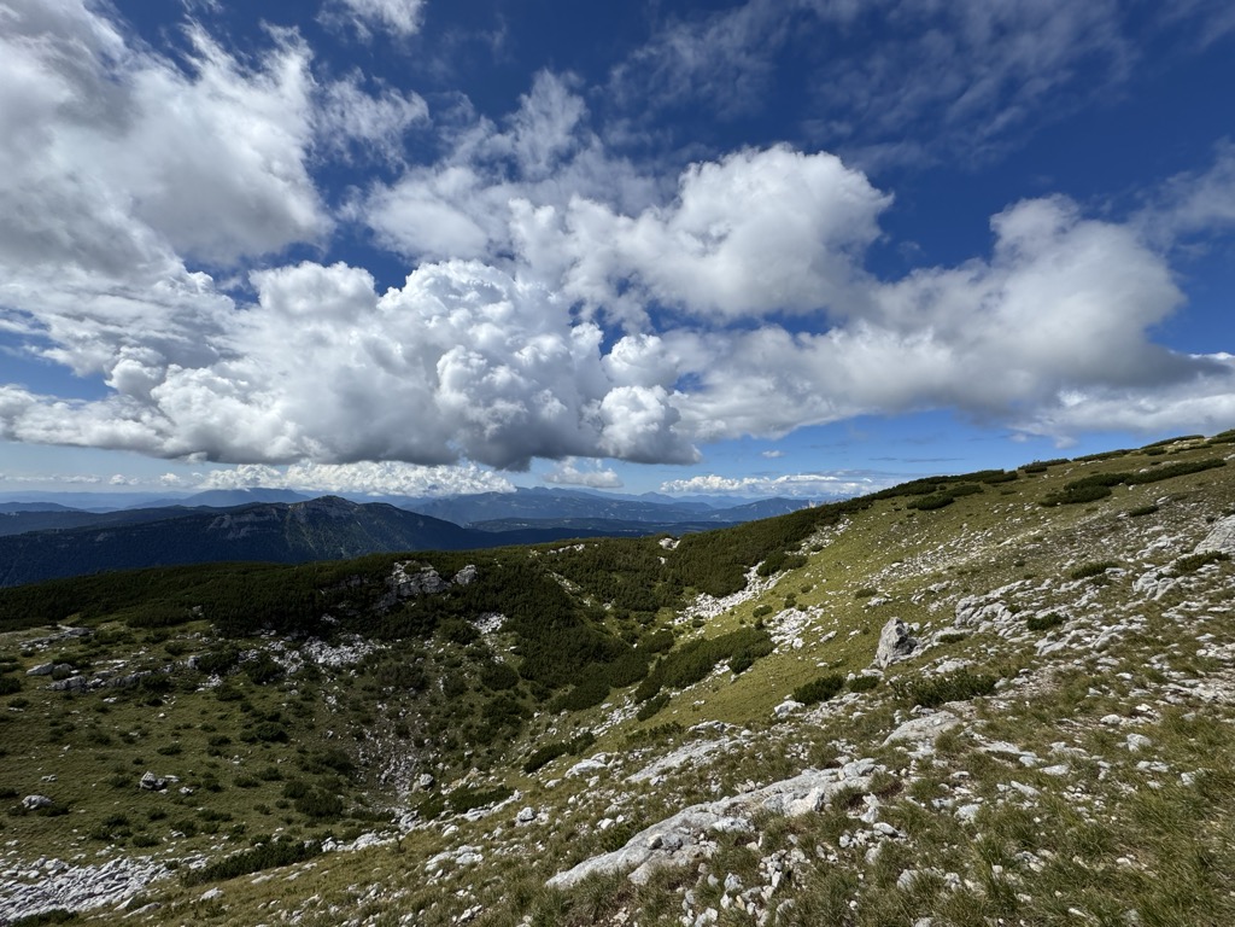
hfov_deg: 102.1
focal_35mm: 14
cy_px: 464
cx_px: 618
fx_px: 499
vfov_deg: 85.7
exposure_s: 1/3717
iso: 40
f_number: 2.2
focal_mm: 2.22
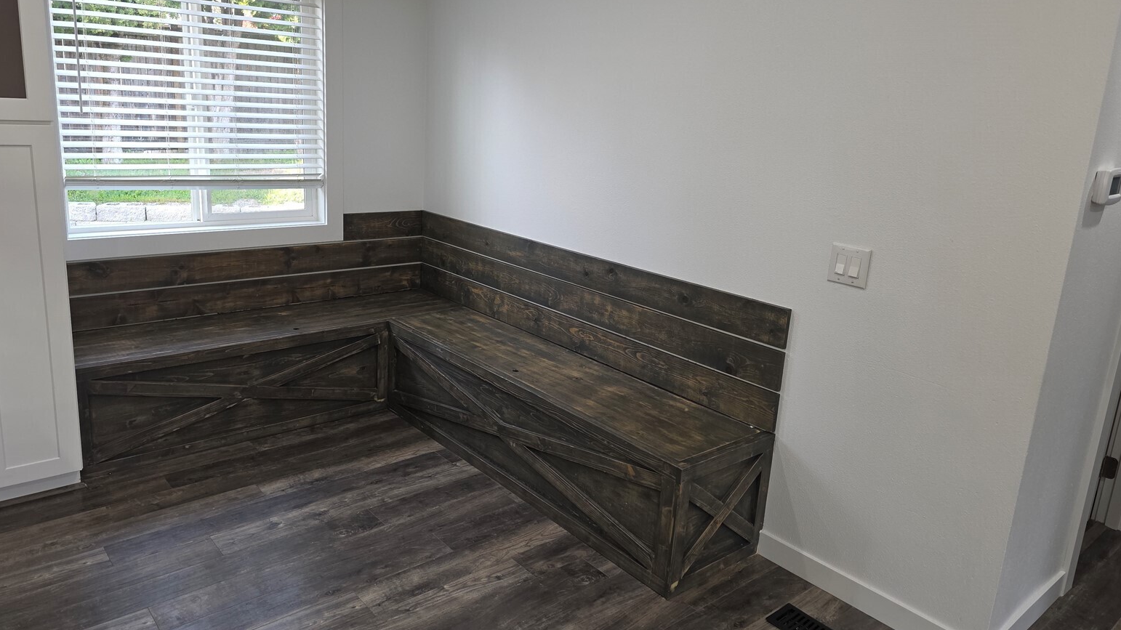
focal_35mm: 26
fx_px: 773
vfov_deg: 44.3
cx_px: 542
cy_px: 288
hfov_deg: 71.9
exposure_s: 1/60
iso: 50
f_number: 1.7
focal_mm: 6.3
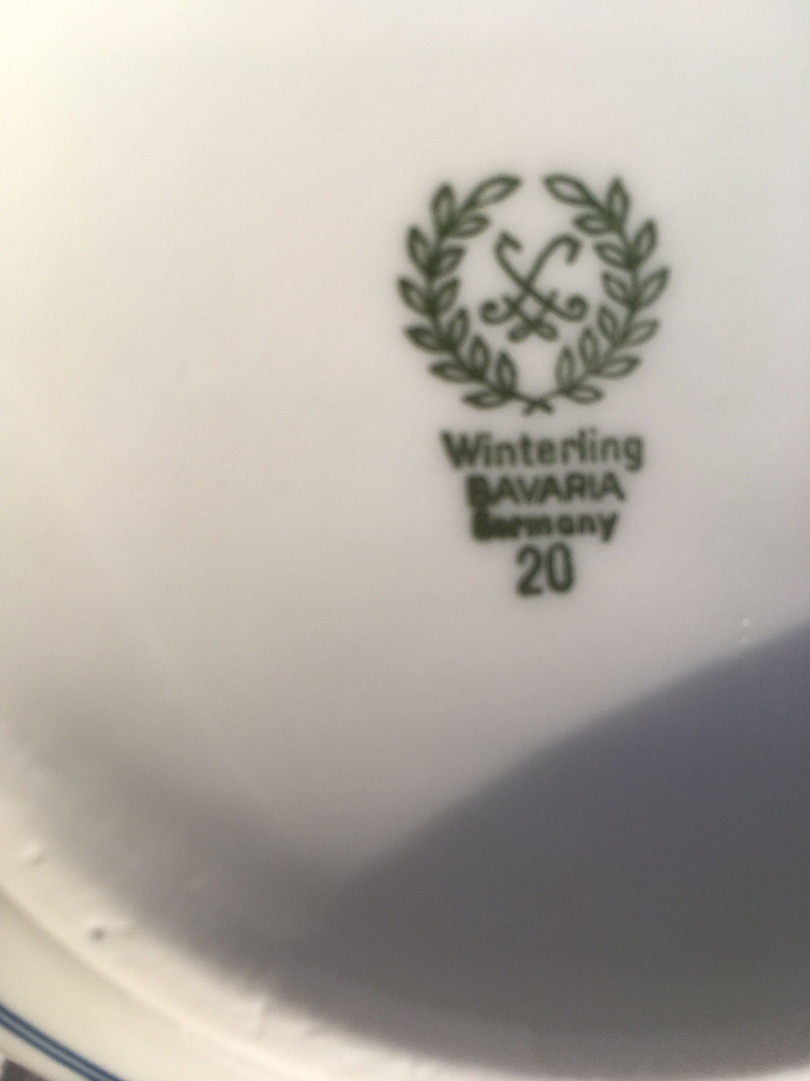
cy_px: 540
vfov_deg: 61.7
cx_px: 405
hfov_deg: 48.2
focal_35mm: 29
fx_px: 905
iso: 25
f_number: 2.2
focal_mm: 4.15
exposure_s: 1/119
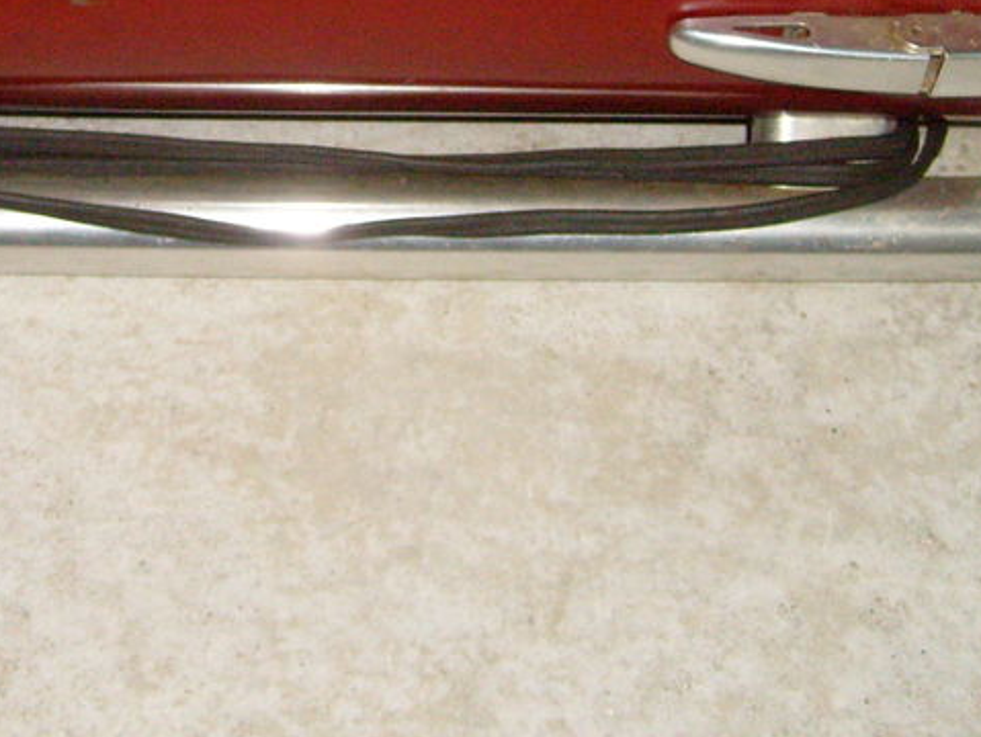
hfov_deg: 26.4
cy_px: -18
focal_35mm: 73
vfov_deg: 19.5
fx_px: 2070
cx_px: 258
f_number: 2.8
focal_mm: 5.8
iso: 400
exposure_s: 1/45
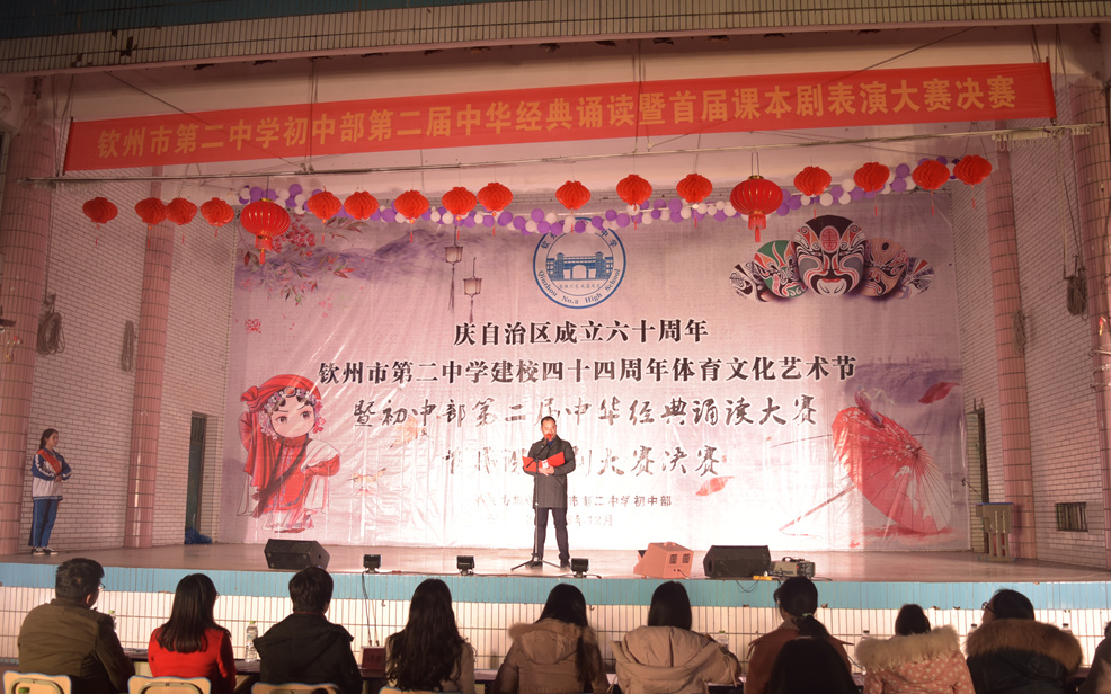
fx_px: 939
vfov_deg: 40.6
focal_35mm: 31
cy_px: 366
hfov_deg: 61.2
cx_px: 558
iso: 320
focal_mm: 20
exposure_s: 1/60
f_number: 3.8
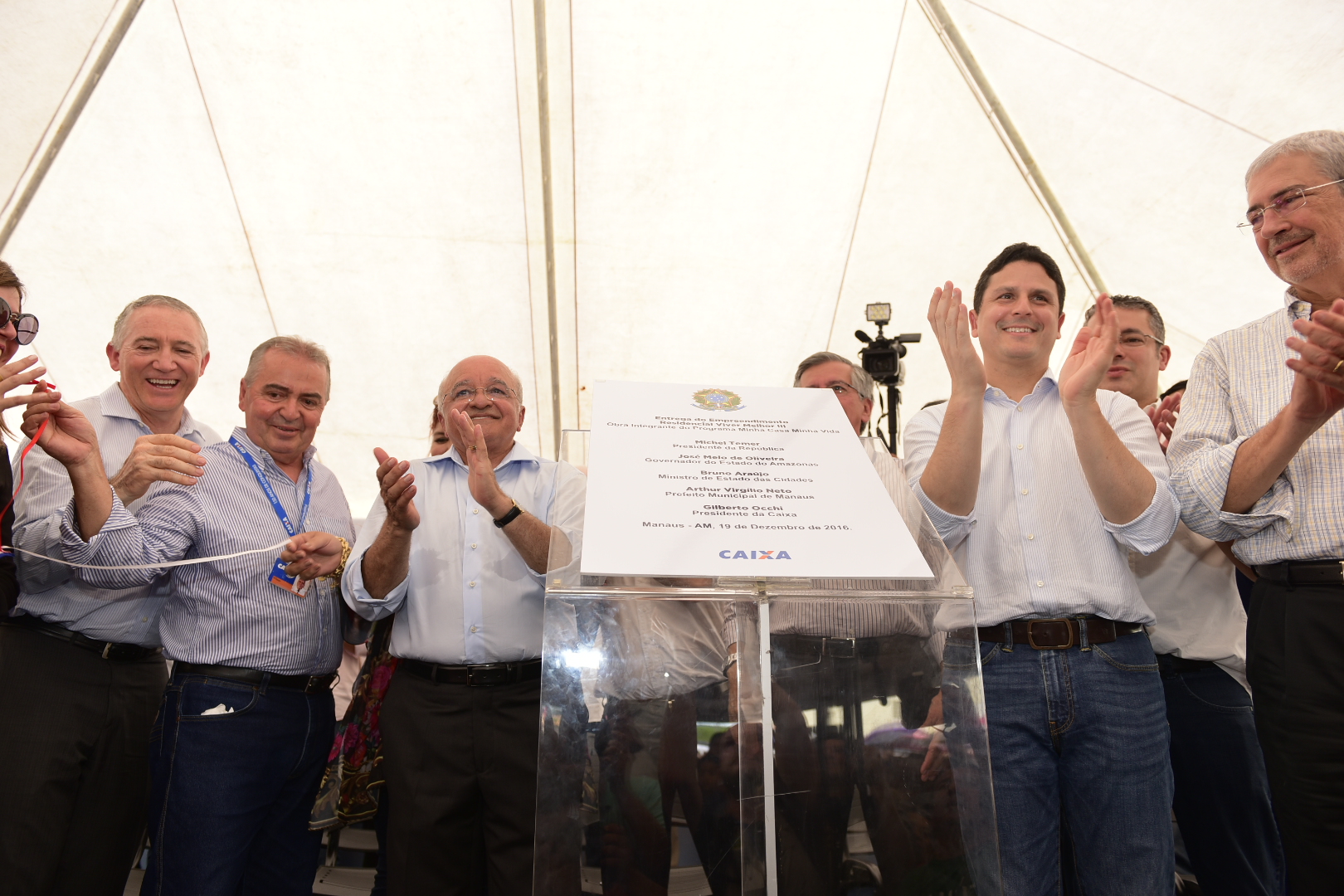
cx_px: 672
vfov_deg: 53.1
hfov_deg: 73.7
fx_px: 896
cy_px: 448
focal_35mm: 24
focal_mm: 24
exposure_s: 1/160
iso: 320
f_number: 3.5
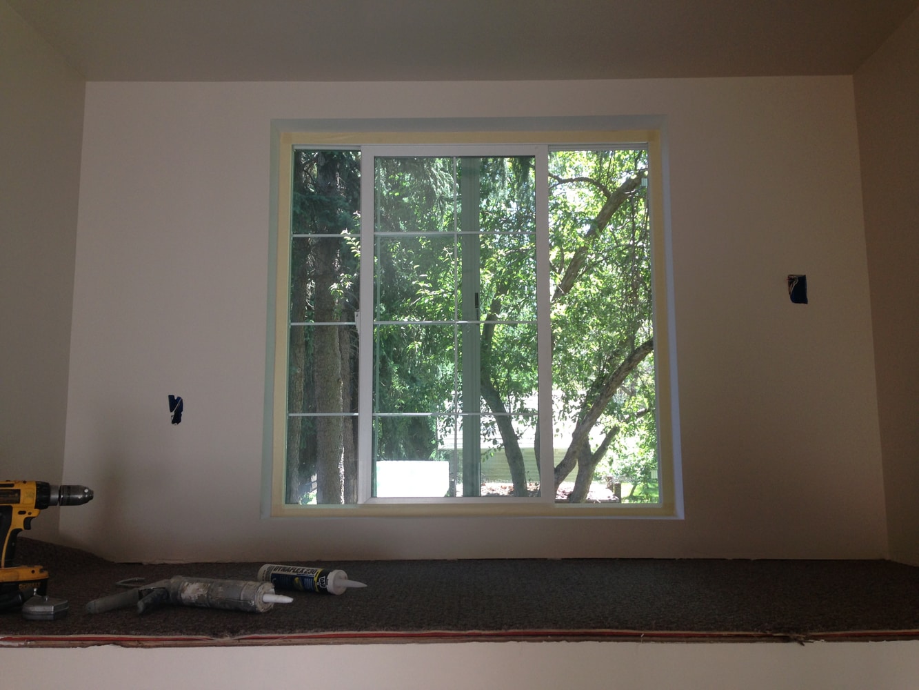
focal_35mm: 33
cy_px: 345
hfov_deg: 55.3
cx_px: 460
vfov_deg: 43.0
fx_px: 876
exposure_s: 1/60
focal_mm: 4.13
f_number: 2.4
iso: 64
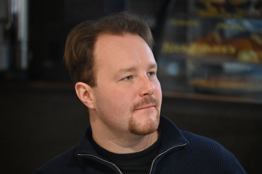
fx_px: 1092
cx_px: 131
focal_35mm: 150
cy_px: 87
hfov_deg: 13.7
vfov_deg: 9.1
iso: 5600
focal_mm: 150
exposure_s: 1/400
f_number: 2.8
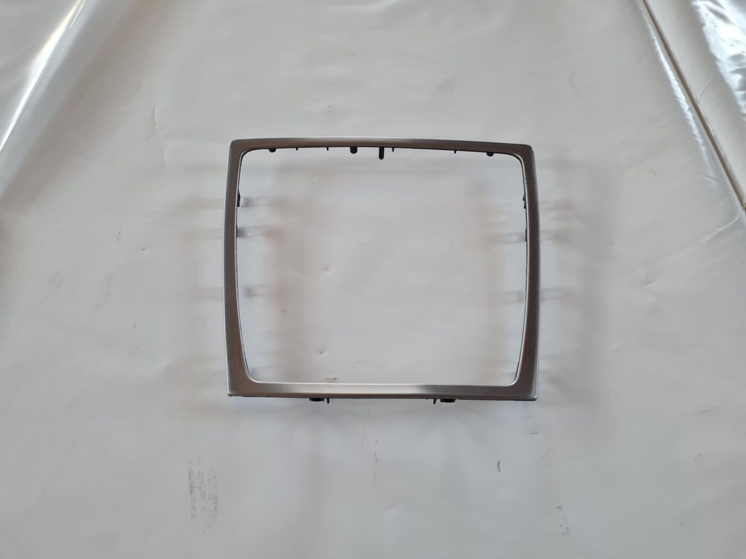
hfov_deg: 67.3
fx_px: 560
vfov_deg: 53.1
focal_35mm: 26
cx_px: 373
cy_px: 280
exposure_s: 1/100
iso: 80
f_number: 1.8
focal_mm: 5.4
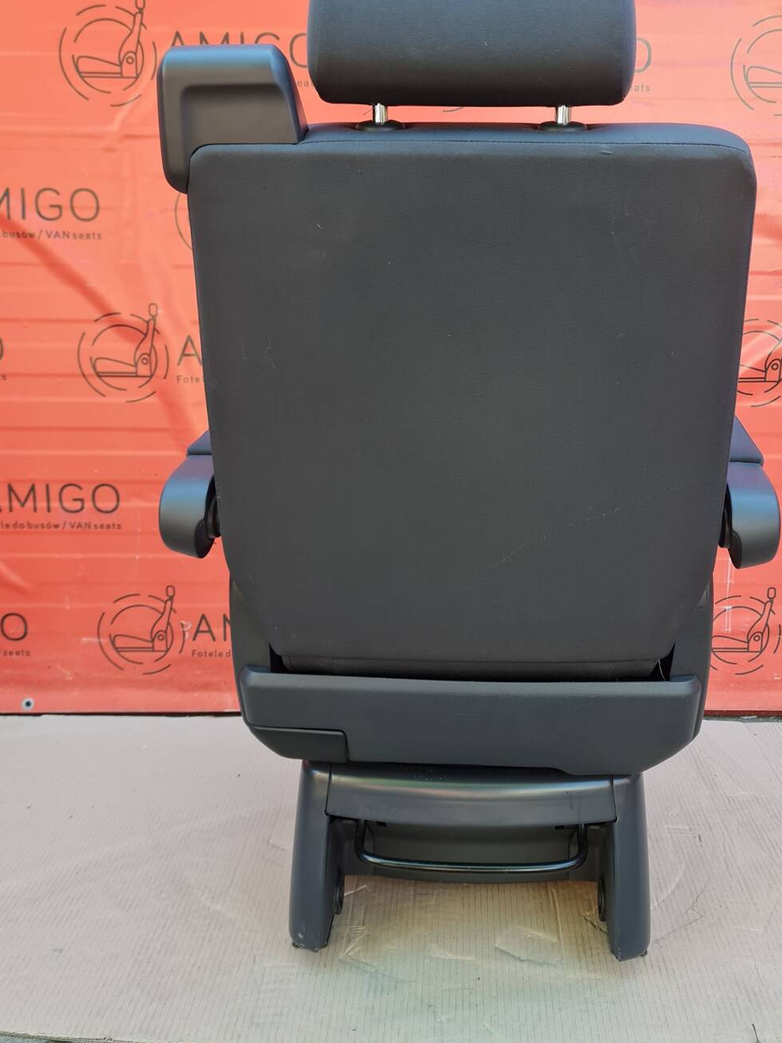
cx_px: 480
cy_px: 436
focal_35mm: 32
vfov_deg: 56.5
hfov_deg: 43.9
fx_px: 964
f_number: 1.8
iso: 80
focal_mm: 5.4
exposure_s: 1/100
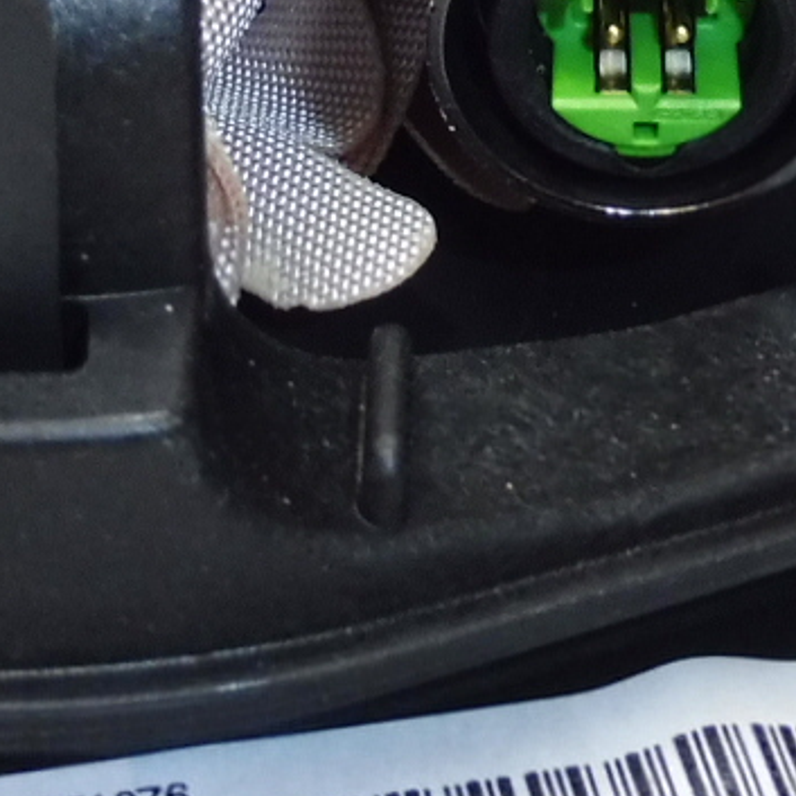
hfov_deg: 14.2
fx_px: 3200
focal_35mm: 123
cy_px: -219
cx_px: 401
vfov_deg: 13.7
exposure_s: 1/60
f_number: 3.5
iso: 200
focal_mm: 4.3
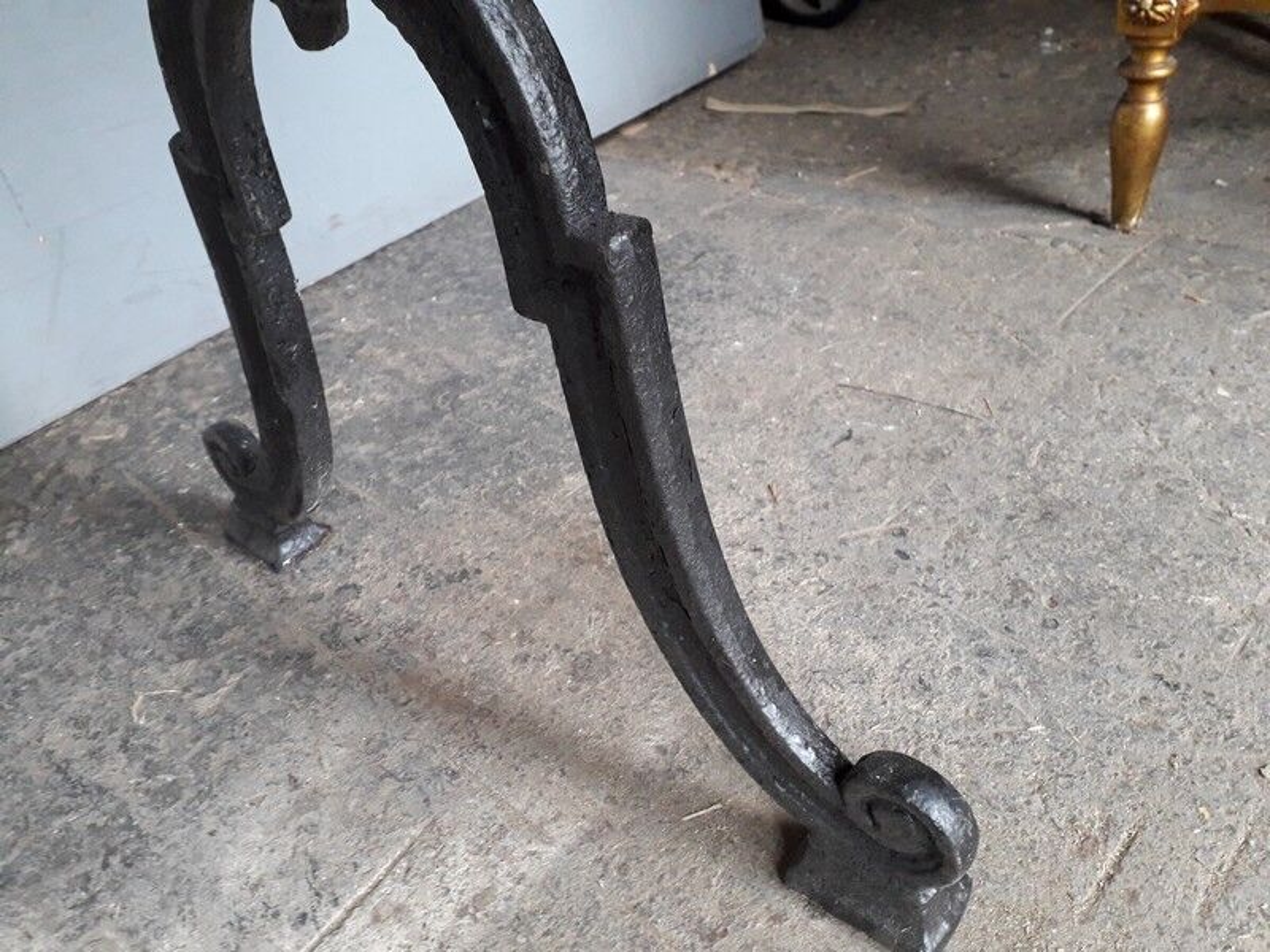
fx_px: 991
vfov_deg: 51.4
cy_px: 476
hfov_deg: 65.3
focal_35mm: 27
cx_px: 635
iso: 200
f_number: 1.9
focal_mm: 3.6
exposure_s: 1/33
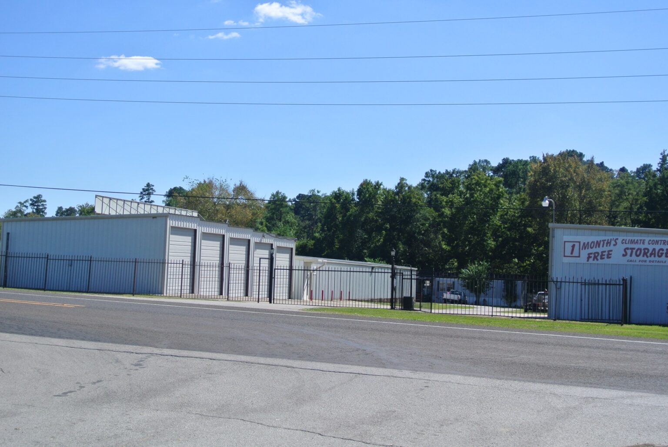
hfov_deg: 38.8
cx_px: 334
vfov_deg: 26.6
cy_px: 224
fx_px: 947
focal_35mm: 51
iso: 100
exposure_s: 1/640
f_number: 4.8
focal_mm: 18.9
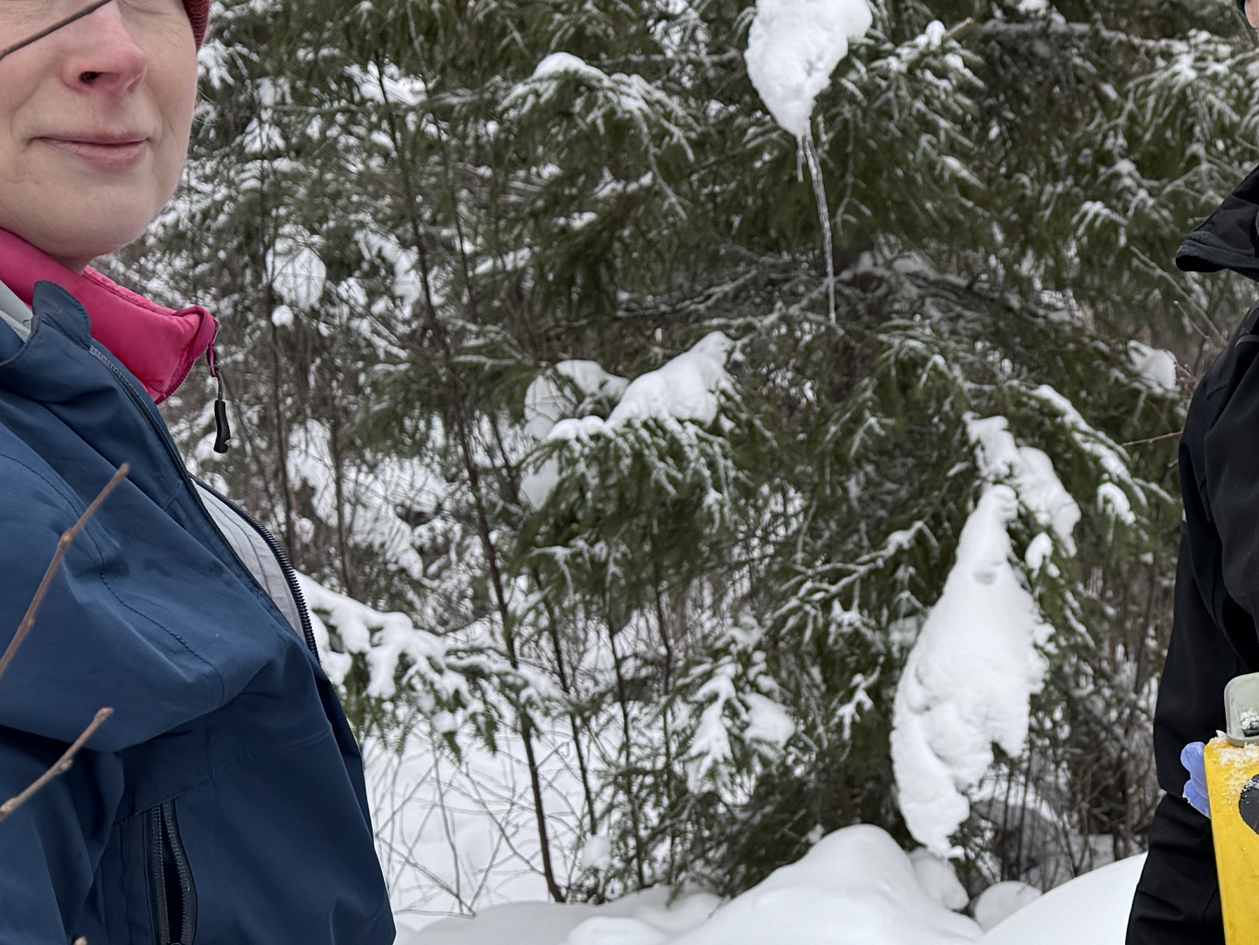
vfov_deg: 18.9
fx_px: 2764
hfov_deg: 24.9
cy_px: 923
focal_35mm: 76
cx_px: 1133
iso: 80
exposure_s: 1/488
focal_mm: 6.8
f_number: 1.8
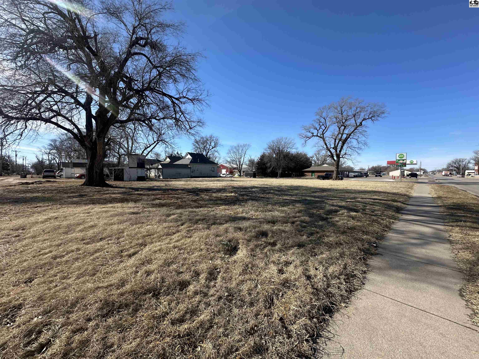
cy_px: 180
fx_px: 194
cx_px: 240
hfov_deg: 102.1
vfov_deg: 85.7
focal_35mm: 14
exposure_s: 1/1511
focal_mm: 2.22
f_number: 2.2
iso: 50
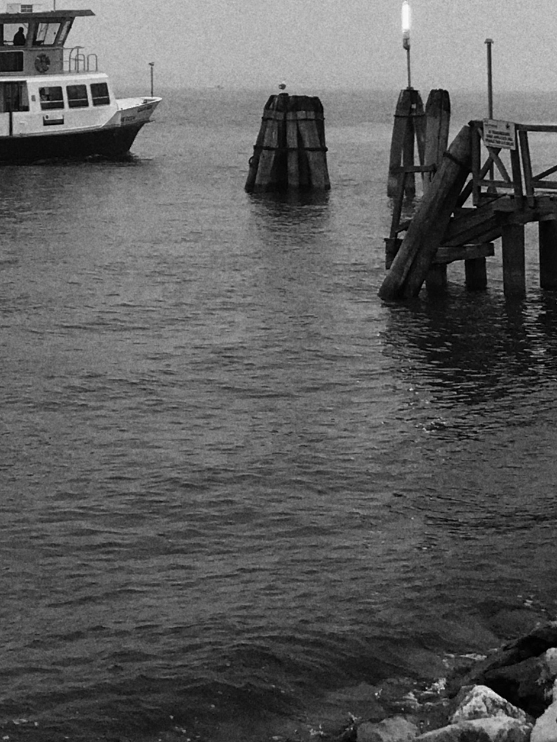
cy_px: -178
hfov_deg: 16.3
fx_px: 1930
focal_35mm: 90
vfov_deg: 20.2
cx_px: 103
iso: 20
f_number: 1.8
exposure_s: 1/1916
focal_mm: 3.99
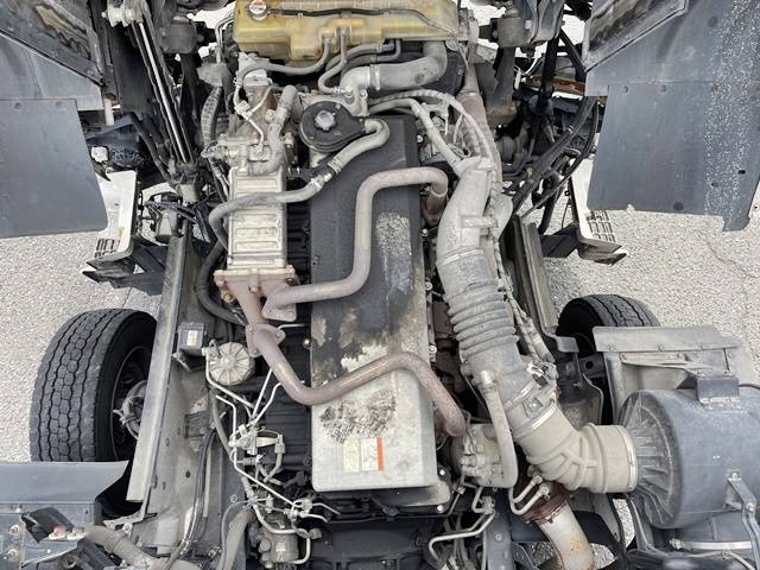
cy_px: 285
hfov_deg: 67.3
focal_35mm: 26
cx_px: 380
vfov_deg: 53.1
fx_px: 571
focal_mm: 4.2
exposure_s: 1/483
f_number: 1.6
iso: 32
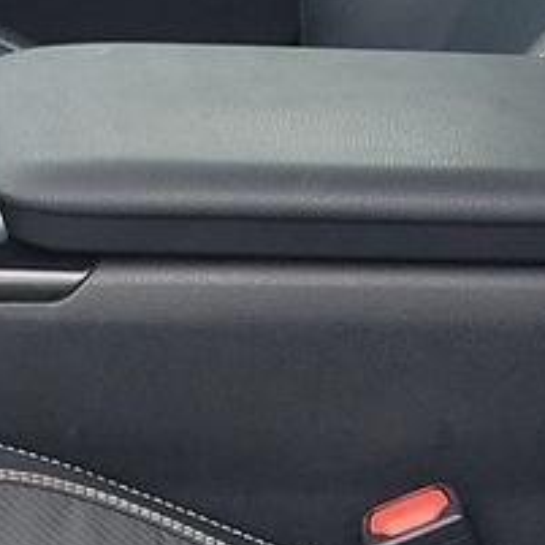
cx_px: 146
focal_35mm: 169
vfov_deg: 10.3
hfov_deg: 10.3
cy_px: 390
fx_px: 3010
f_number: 1.8
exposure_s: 1/153
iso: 50
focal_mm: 6.7
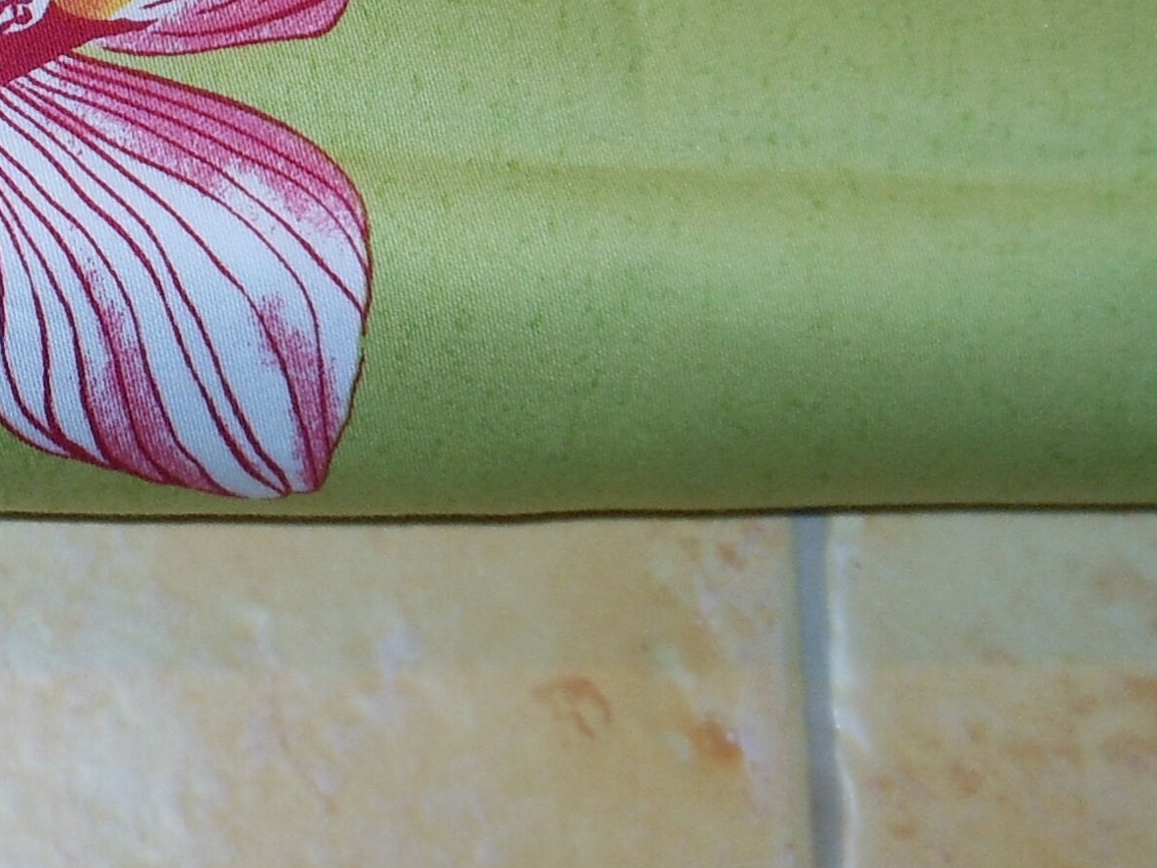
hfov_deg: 19.3
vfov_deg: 14.5
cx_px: -97
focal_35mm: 98
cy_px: -235
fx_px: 3276
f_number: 3.2
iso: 80
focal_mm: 4.5
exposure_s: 1/25
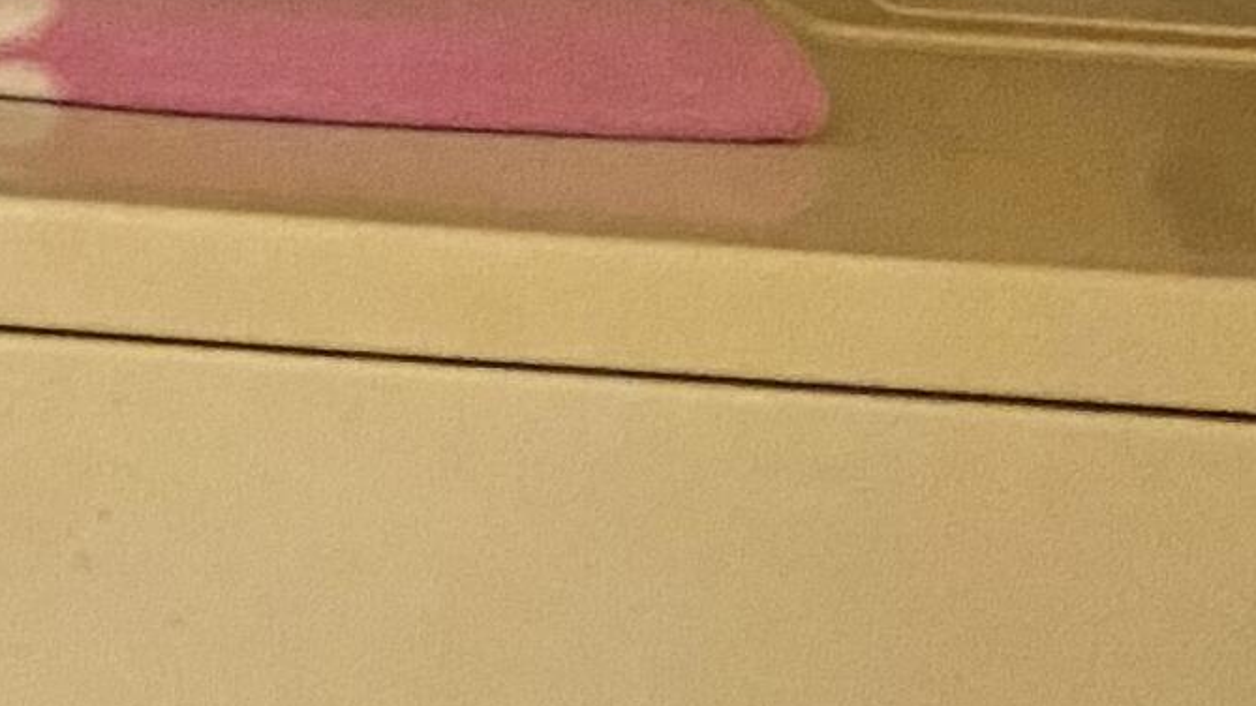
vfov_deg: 9.4
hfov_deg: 14.5
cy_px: -161
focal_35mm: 127
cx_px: -1125
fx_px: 4229
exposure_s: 1/40
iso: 500
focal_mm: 4.25
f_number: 1.8
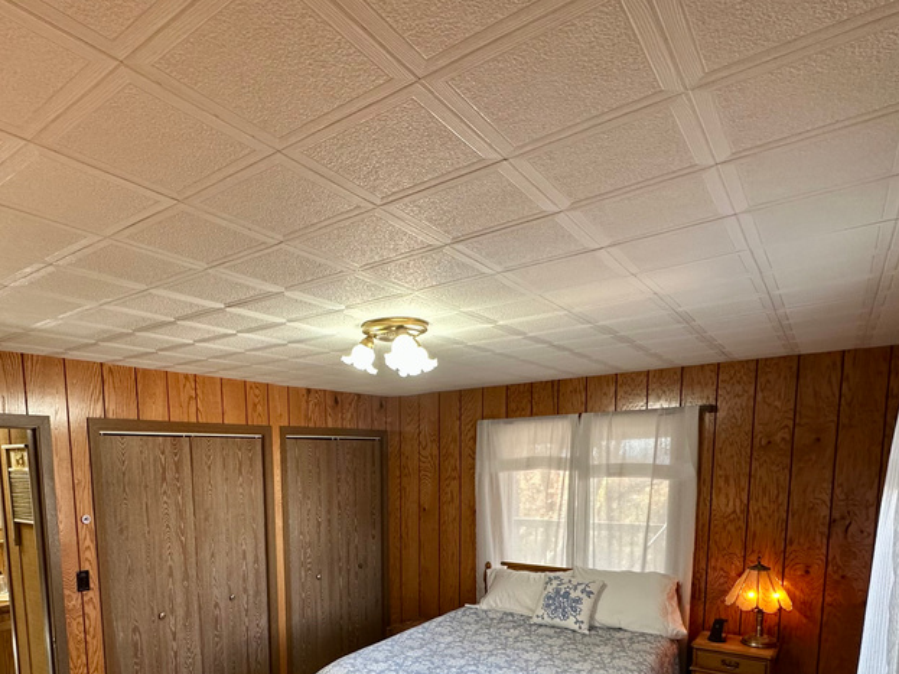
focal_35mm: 23
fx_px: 597
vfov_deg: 55.0
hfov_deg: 73.1
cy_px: 534
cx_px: 358
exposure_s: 1/60
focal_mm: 2.22
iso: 160
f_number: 2.2
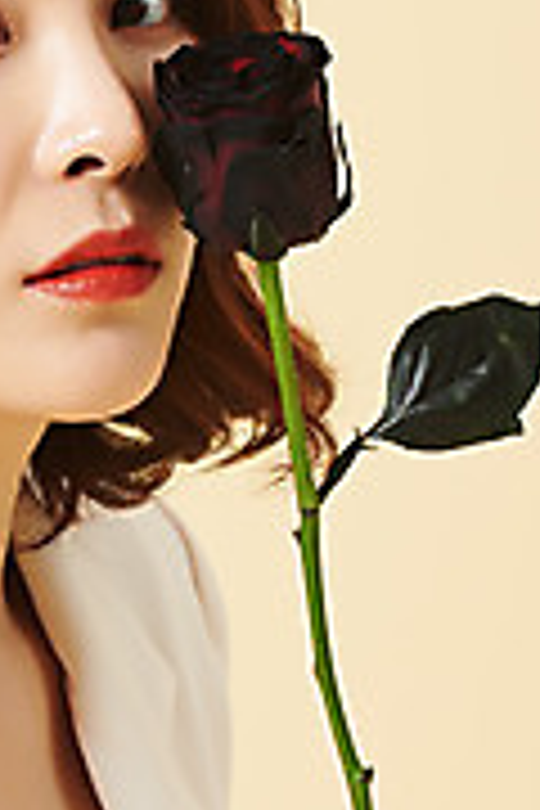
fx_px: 10012
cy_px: 387
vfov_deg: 4.6
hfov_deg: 3.1
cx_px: -29
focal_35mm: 445
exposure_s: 1/125
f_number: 16
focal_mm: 200
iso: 100
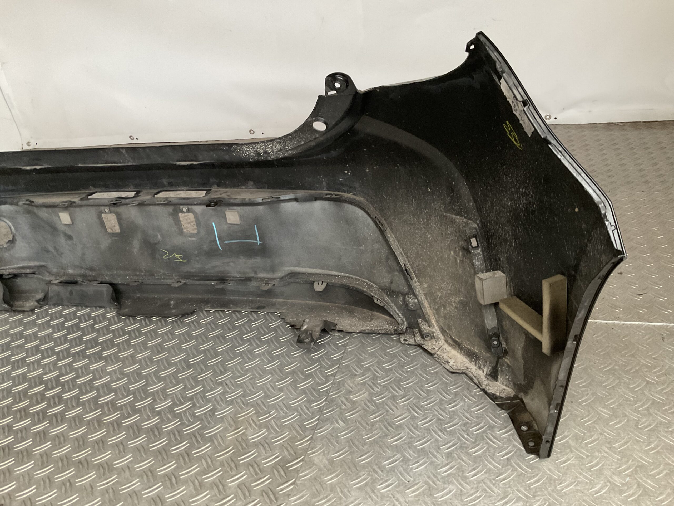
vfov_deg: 48.2
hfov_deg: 61.7
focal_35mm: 29
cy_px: 253
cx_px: 337
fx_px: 565
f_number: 1.8
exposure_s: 1/50
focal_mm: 3
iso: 250
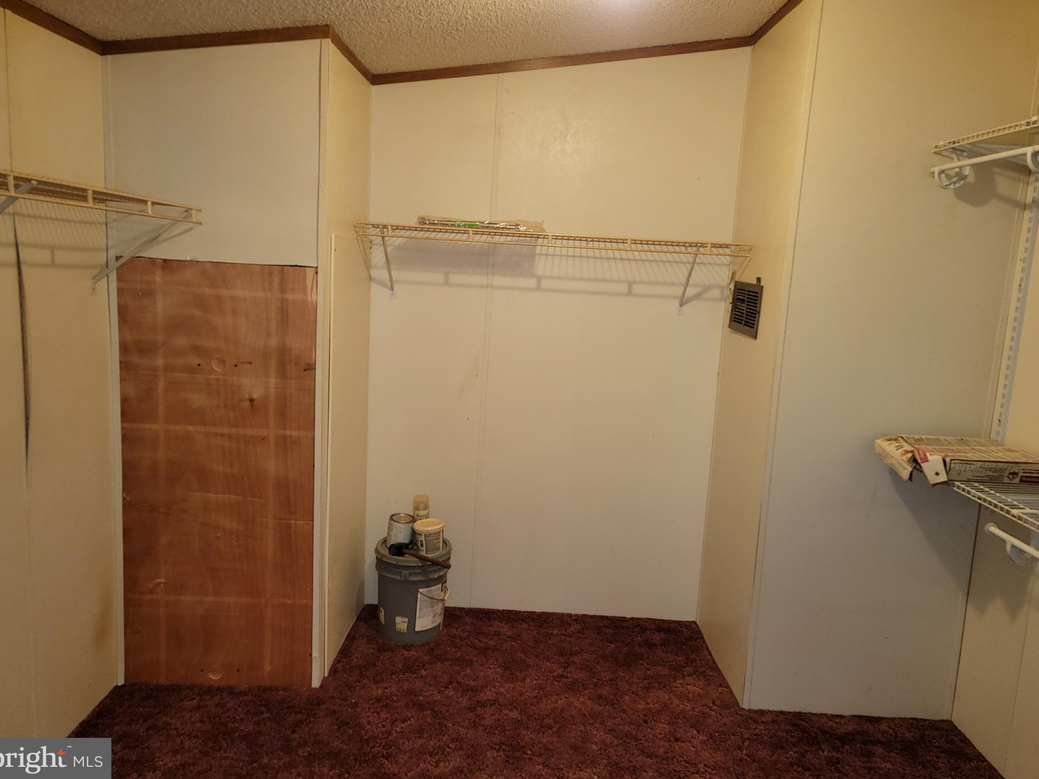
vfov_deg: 53.1
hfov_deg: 67.3
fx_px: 780
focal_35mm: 26
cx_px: 520
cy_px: 376
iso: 100
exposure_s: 1/24
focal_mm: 7
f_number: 1.8
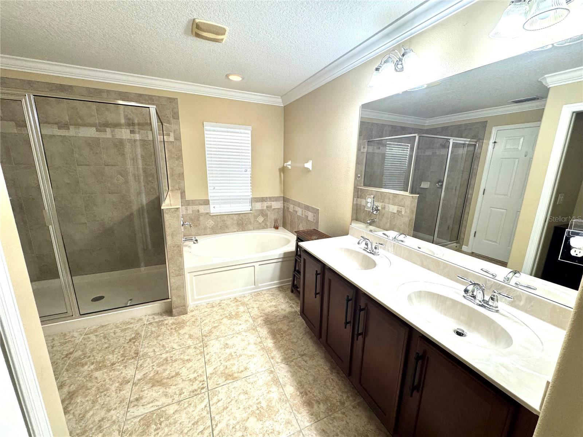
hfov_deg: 102.1
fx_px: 236
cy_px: 218
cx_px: 292
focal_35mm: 14
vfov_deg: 85.7
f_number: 2.2
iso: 200
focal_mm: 2.22
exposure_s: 1/120
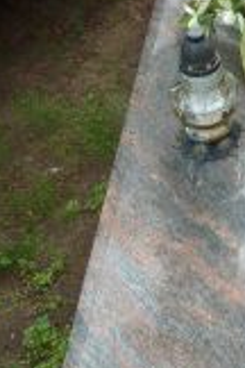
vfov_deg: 25.8
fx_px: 786
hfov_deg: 16.8
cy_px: 73
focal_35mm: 77
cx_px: 311
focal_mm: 4.1
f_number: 4
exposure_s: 1/200
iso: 160
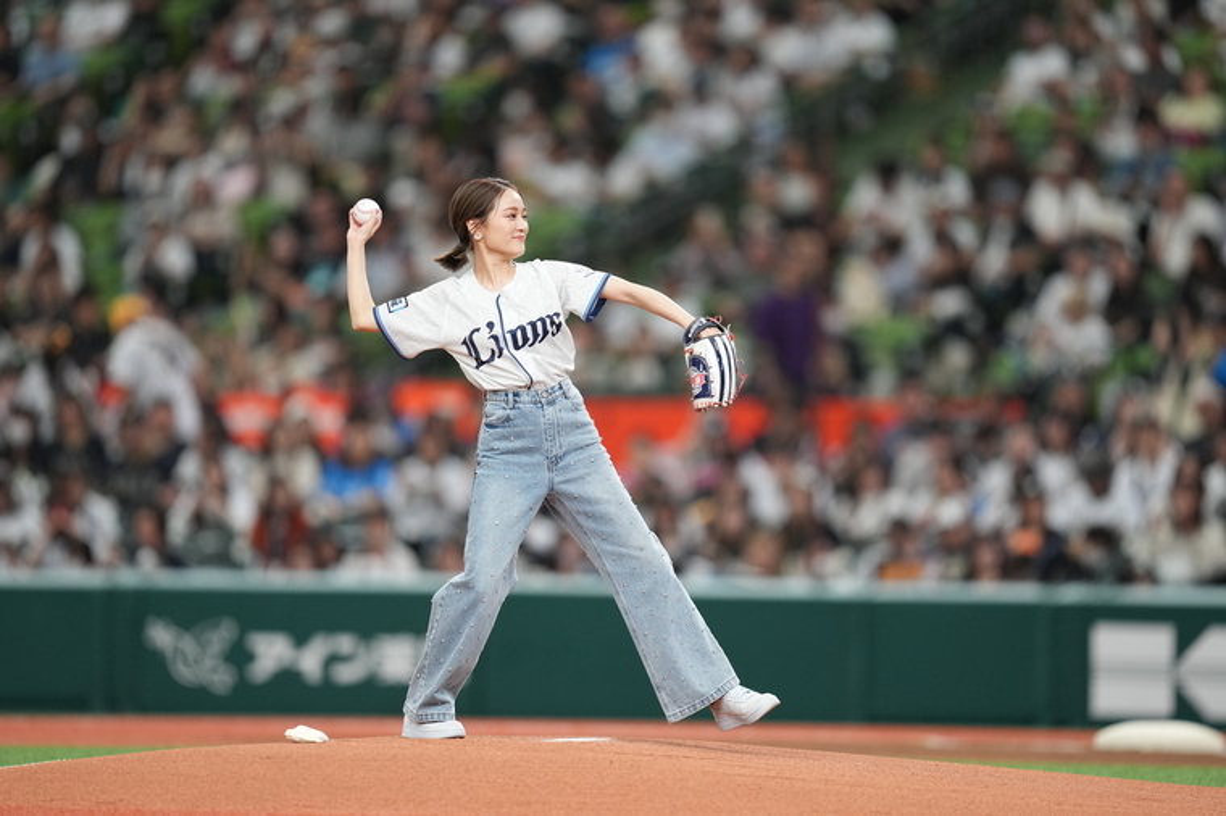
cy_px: 408
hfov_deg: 5.2
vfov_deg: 3.4
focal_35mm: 400
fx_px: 13616
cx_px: 613
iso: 2000
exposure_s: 1/1250
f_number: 2.8
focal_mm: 400
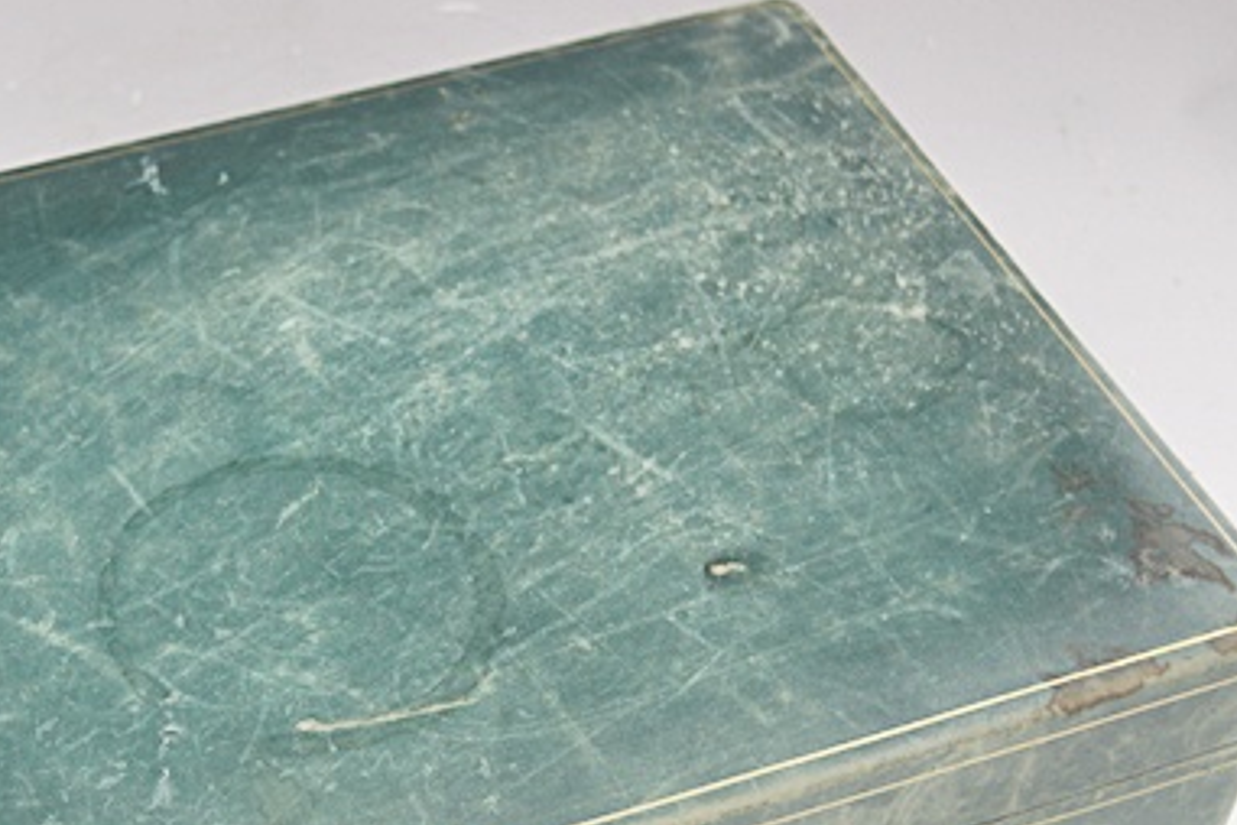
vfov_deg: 15.5
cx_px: 276
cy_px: 628
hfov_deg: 22.8
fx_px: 3024
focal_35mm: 88
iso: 400
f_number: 4.8
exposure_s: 1/50
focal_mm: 32
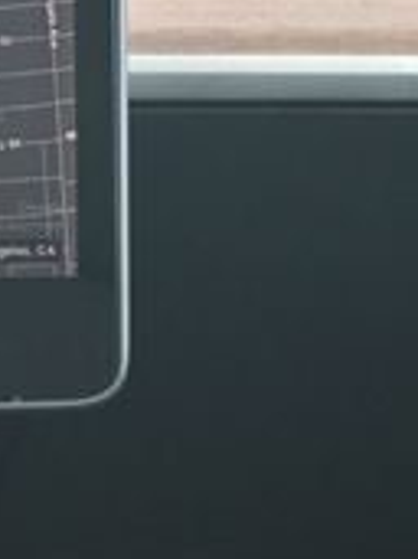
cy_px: -16
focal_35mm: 221
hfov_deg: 6.4
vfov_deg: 8.9
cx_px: -601
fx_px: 3559
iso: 400
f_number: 5.6
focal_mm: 41
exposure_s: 1/160
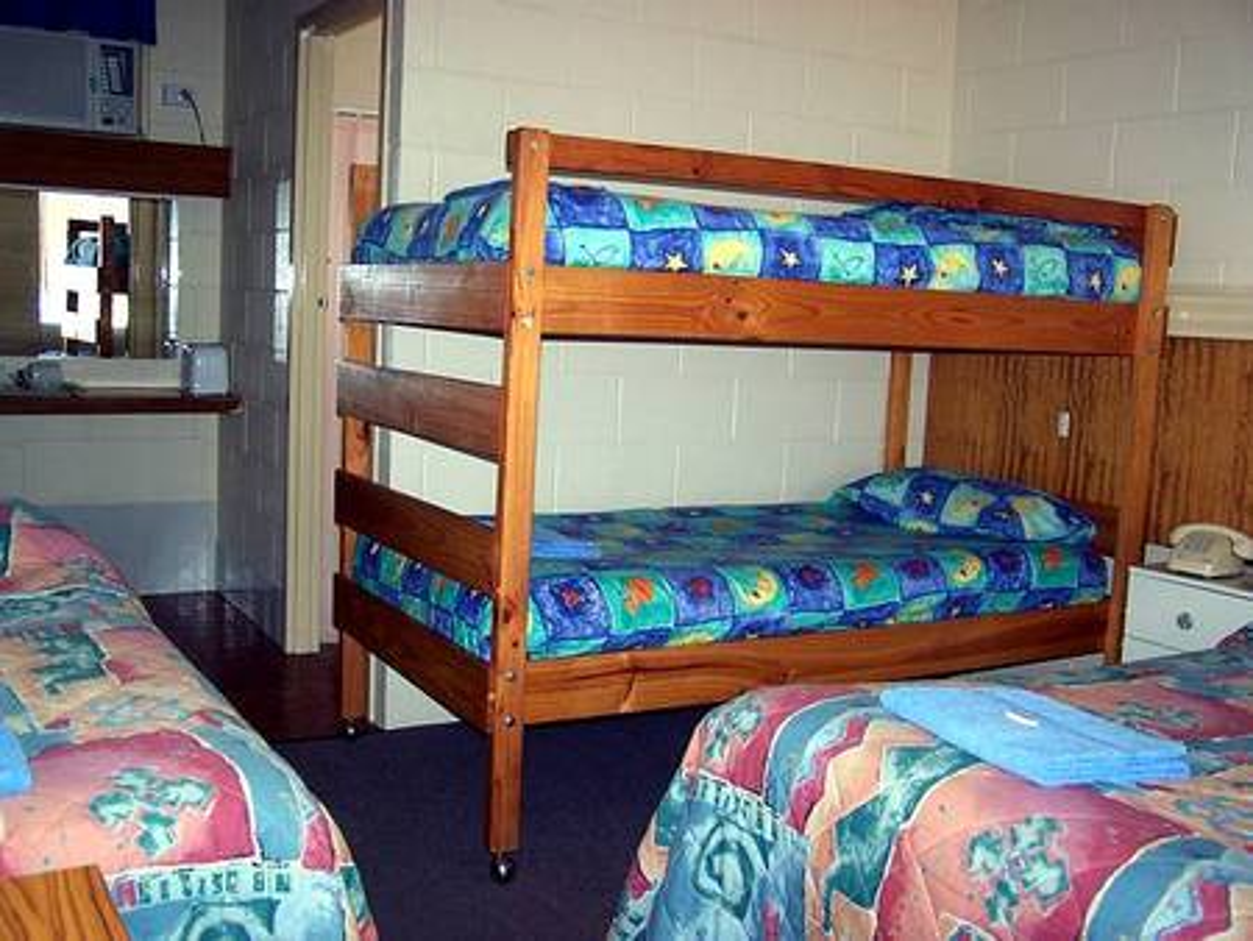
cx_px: 626
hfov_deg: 49.0
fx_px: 1376
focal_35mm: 38
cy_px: 470
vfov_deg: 37.8
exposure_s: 1/60
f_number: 2.8
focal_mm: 6.3
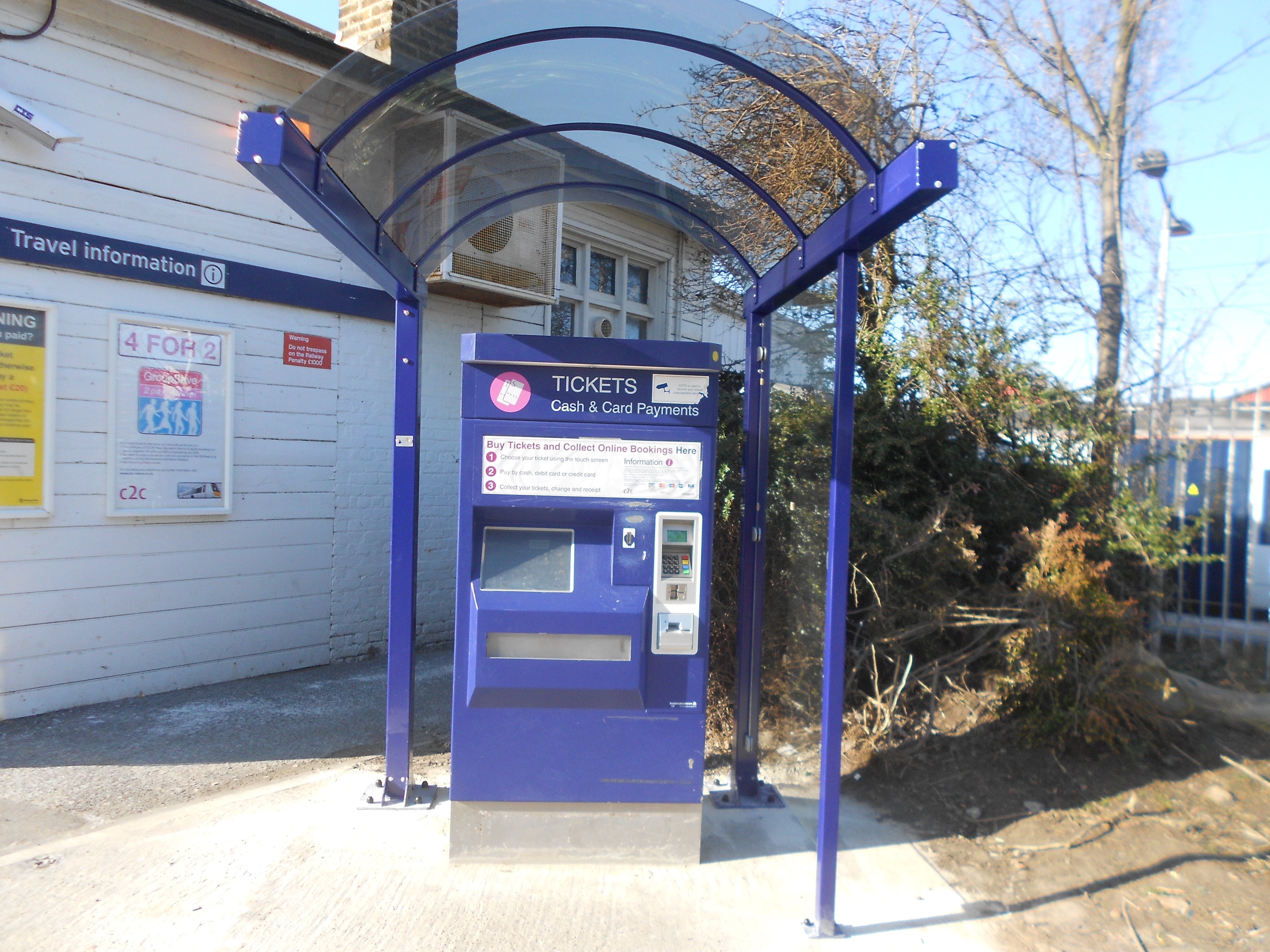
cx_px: 635
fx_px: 954
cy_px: 476
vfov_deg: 53.1
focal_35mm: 26
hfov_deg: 67.3
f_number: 3.2
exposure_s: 1/250
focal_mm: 4.6
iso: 80
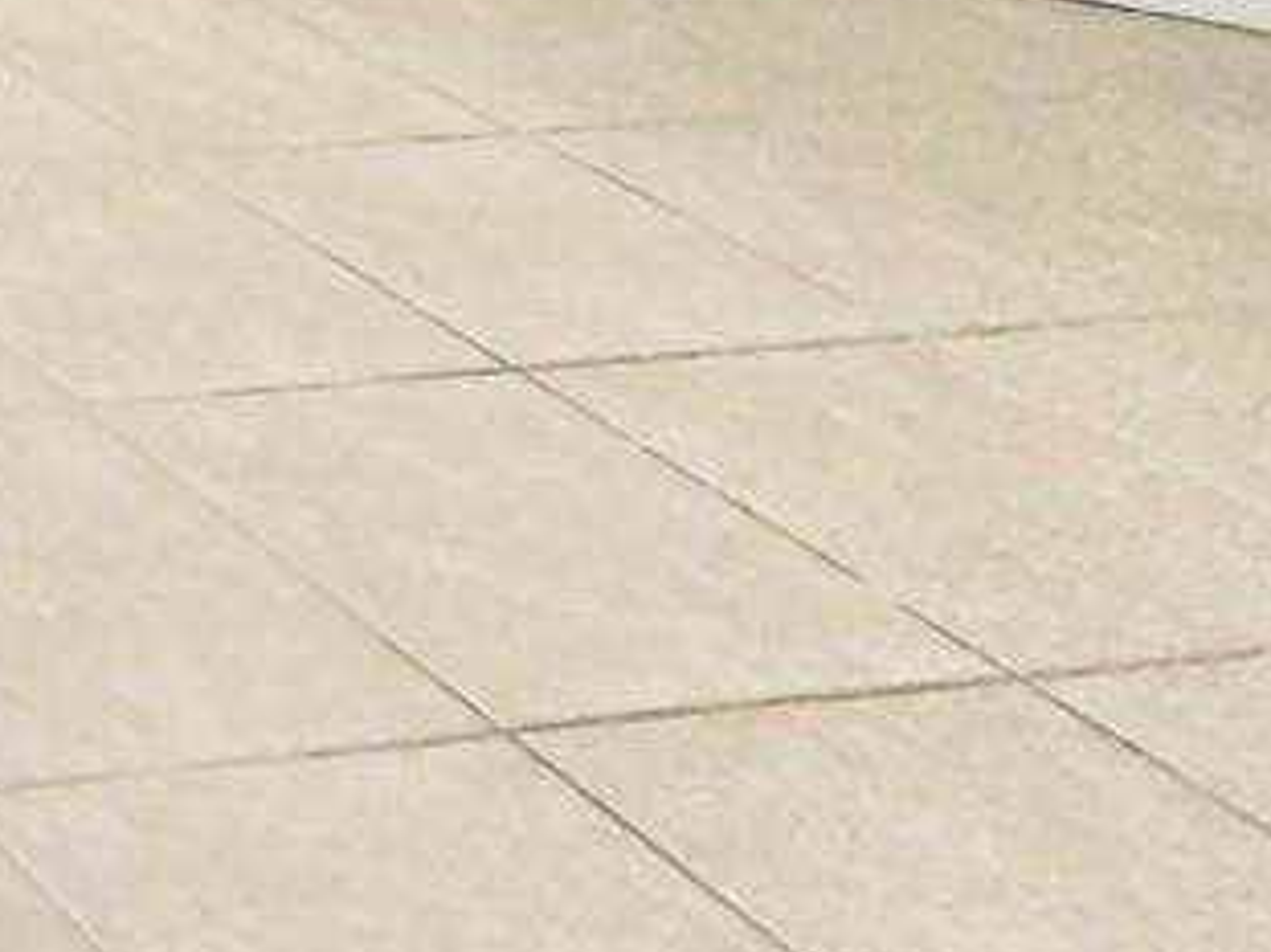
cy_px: -948
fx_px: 2643
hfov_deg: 17.8
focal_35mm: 72
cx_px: -1336
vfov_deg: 16.0
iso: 320
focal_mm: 2.22
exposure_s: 1/120
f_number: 2.2
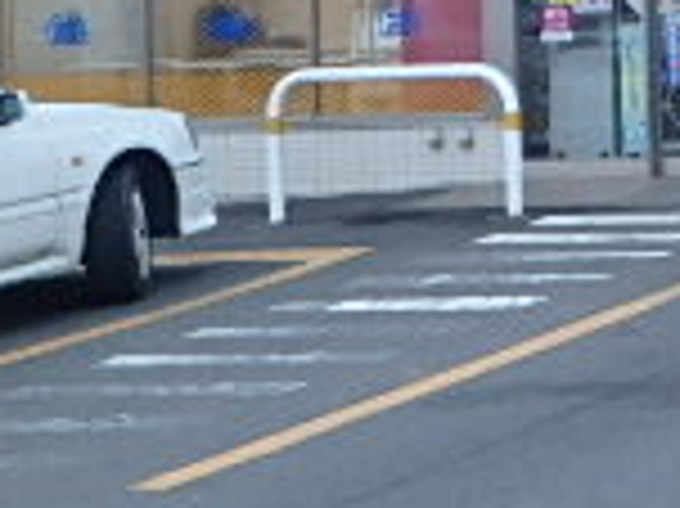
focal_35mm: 144
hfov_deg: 12.6
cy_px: -202
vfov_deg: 10.0
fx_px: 2827
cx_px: 1171
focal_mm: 6
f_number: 4.9
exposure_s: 1/40
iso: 200
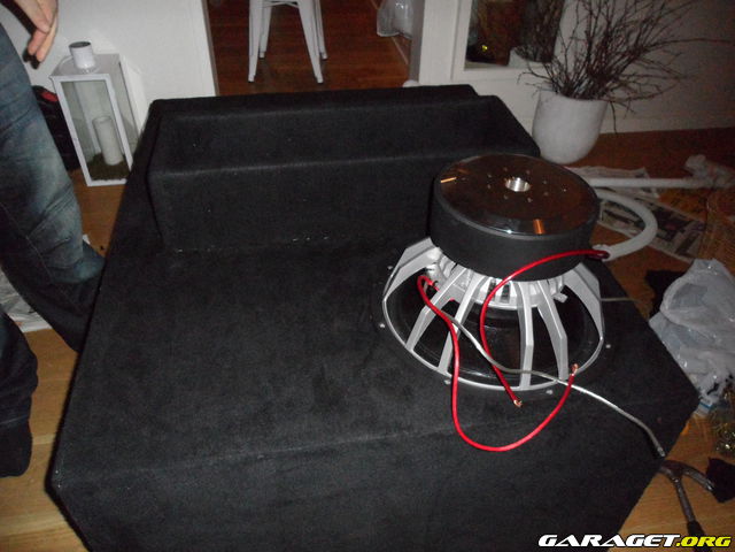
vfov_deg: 51.4
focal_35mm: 27
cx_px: 368
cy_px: 276
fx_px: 573
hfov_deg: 65.3
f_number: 8.9
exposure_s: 1/45
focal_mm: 4.9
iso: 640
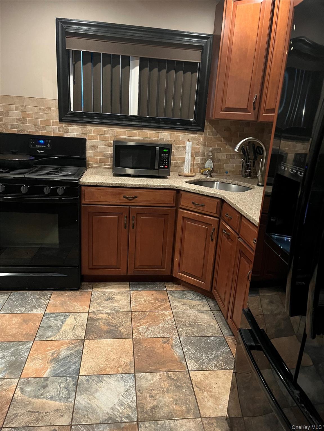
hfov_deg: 53.1
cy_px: 216
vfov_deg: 67.3
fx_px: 324
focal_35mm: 26
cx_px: 162
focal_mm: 5.1
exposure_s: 1/30
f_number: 1.6
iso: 640
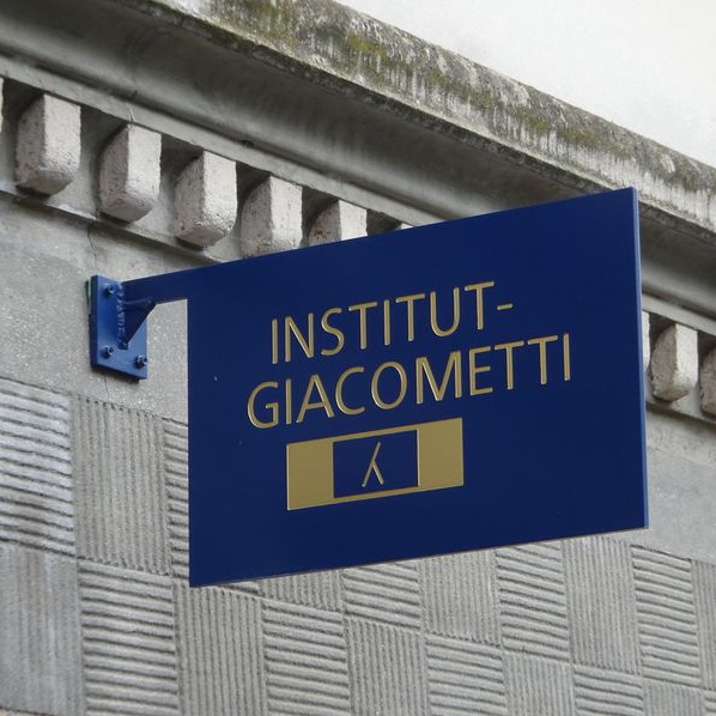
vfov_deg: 11.3
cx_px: 365
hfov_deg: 11.3
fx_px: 3627
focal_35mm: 155
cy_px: 358
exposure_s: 1/160
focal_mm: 22.38
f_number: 5.6
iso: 160
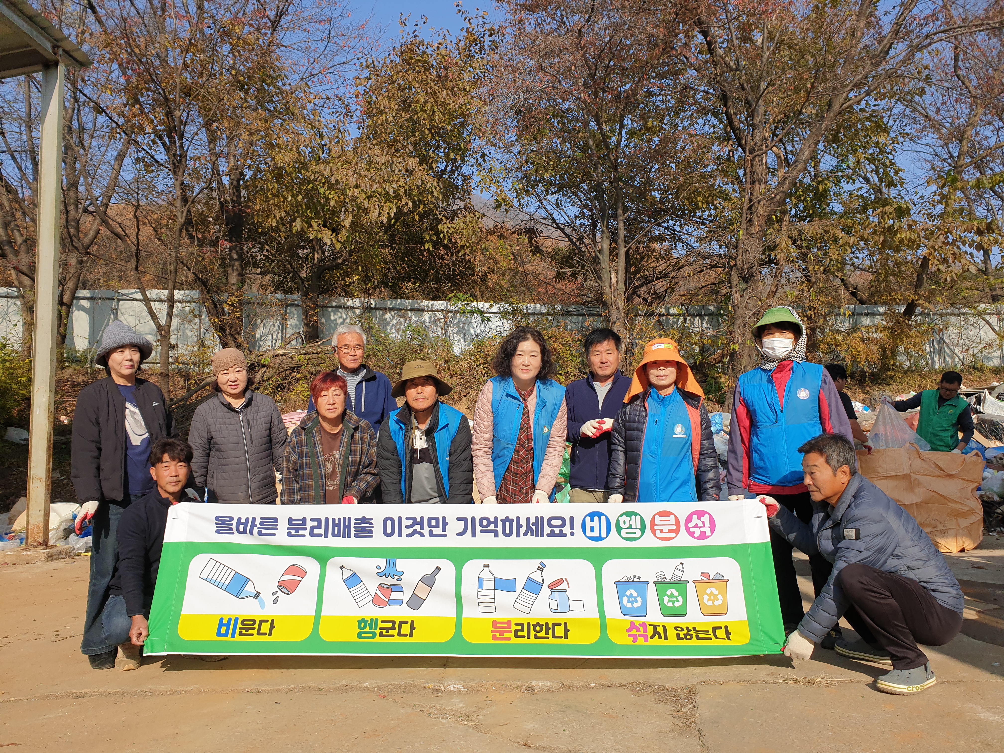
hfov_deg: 67.3
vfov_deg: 53.1
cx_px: 502
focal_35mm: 26
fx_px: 754
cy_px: 376
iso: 50
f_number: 2.4
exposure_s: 1/1799
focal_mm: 4.3
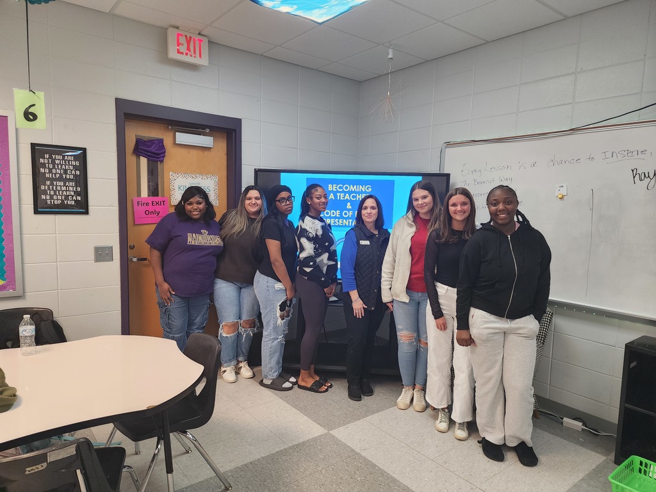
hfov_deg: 73.9
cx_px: 328
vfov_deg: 58.9
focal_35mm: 23
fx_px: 436
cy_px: 246
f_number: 1.8
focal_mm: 6.4
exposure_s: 1/60
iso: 200
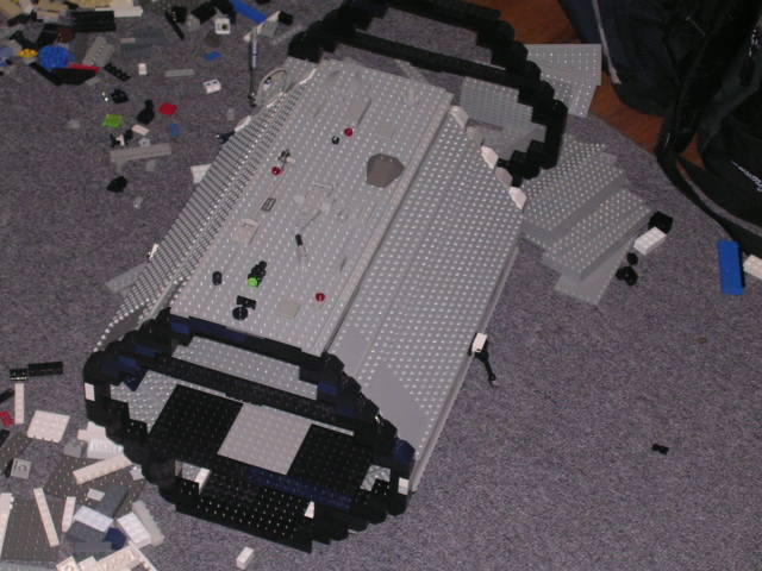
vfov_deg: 15.6
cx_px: 381
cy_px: 286
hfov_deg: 20.7
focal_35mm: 95
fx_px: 2091
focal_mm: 14.5
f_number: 4.4
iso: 288
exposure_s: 1/60.1
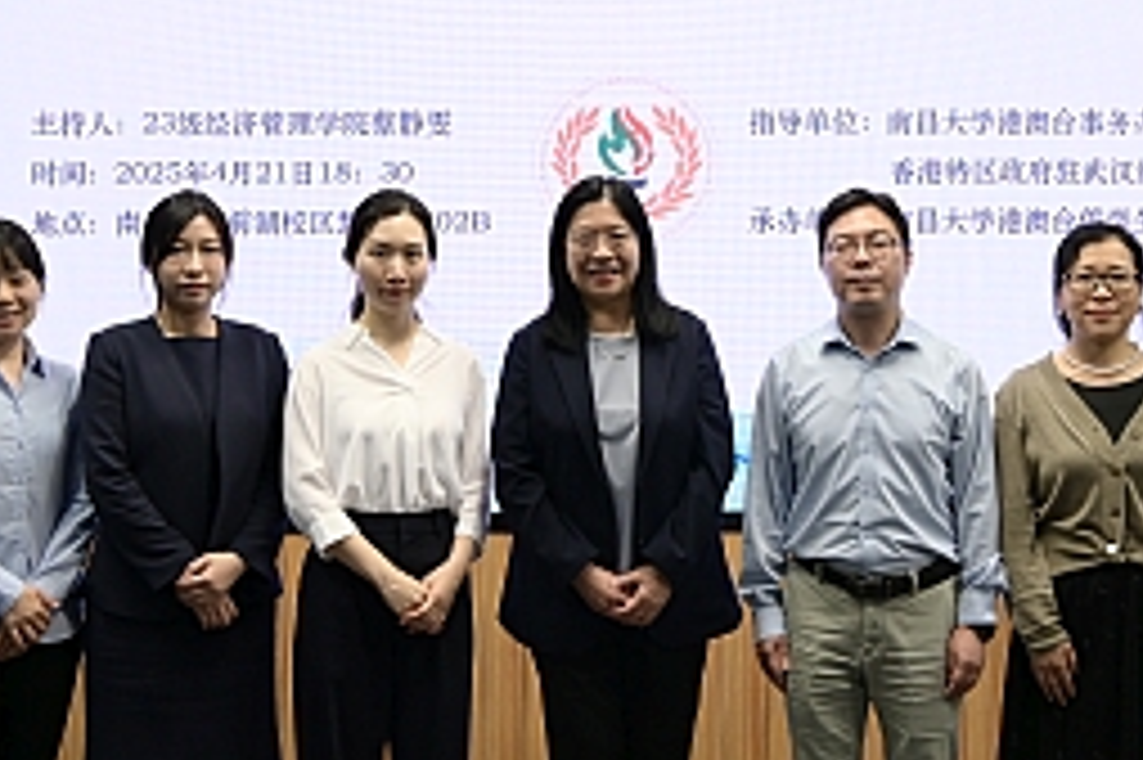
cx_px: 590
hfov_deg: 32.4
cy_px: 268
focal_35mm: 62
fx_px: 1967
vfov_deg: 21.8
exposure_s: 1/125
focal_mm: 21
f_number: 5.6
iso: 640
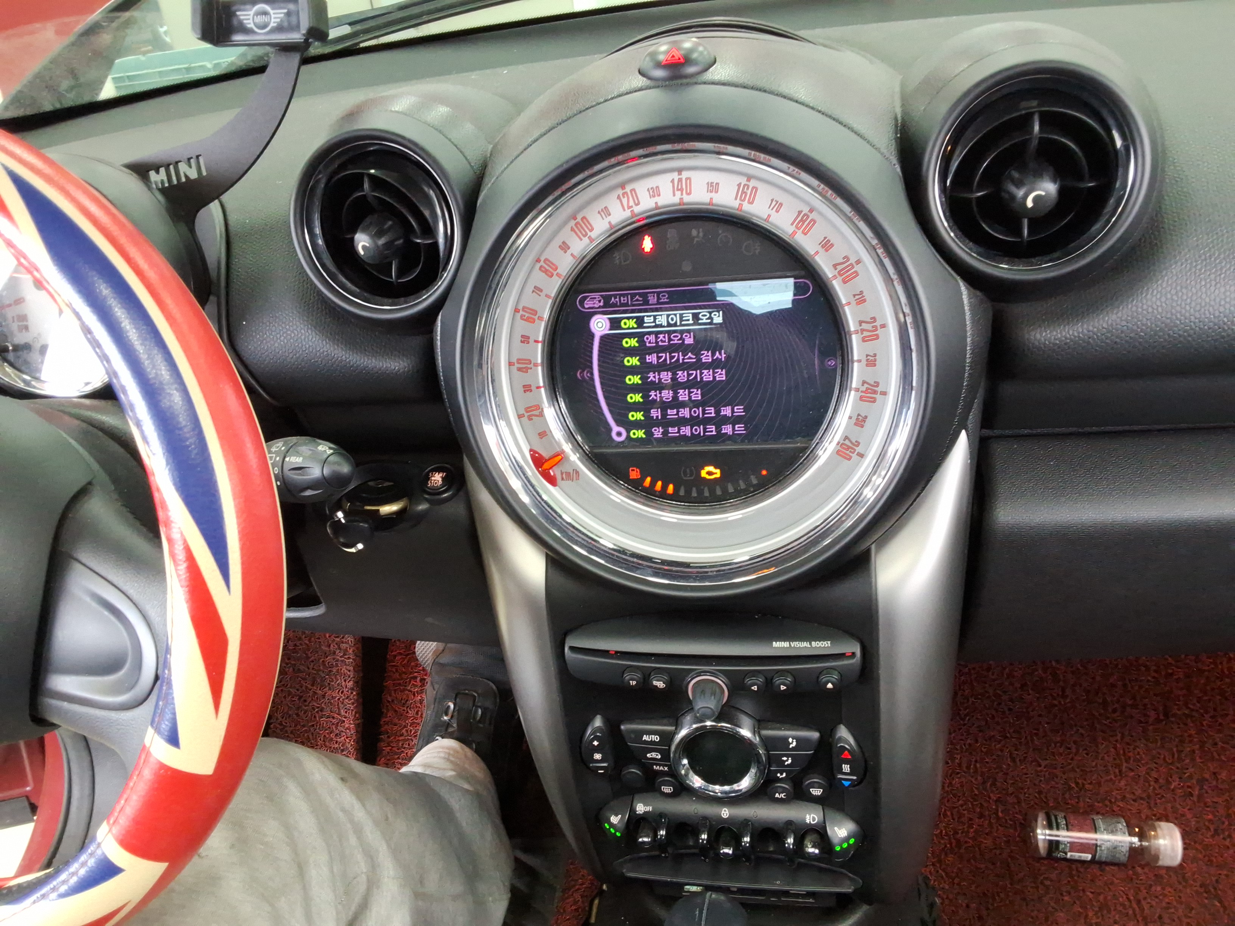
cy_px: 463
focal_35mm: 28
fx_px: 999
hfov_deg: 63.4
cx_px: 618
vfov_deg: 49.7
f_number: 1.9
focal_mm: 2.91
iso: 165
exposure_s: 1/30
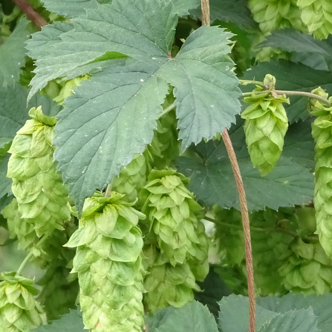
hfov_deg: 5.6
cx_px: 103
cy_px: 281
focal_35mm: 315
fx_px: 3418
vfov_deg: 5.6
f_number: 5.6
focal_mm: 23.73
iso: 320
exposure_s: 1/160
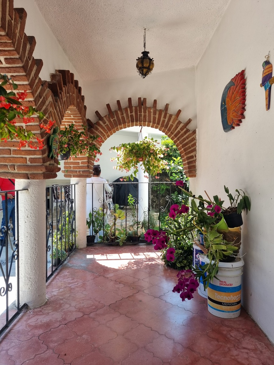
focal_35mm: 26
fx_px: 274
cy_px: 182
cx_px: 137
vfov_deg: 67.3
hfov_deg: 53.1
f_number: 1.8
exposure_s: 1/403
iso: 50
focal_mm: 5.4
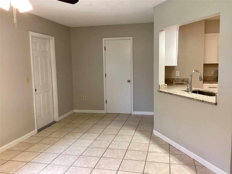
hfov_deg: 58.4
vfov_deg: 45.4
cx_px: 116
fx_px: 208
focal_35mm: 31
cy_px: 87
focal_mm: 3.3
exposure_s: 1/50
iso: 125
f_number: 2.4
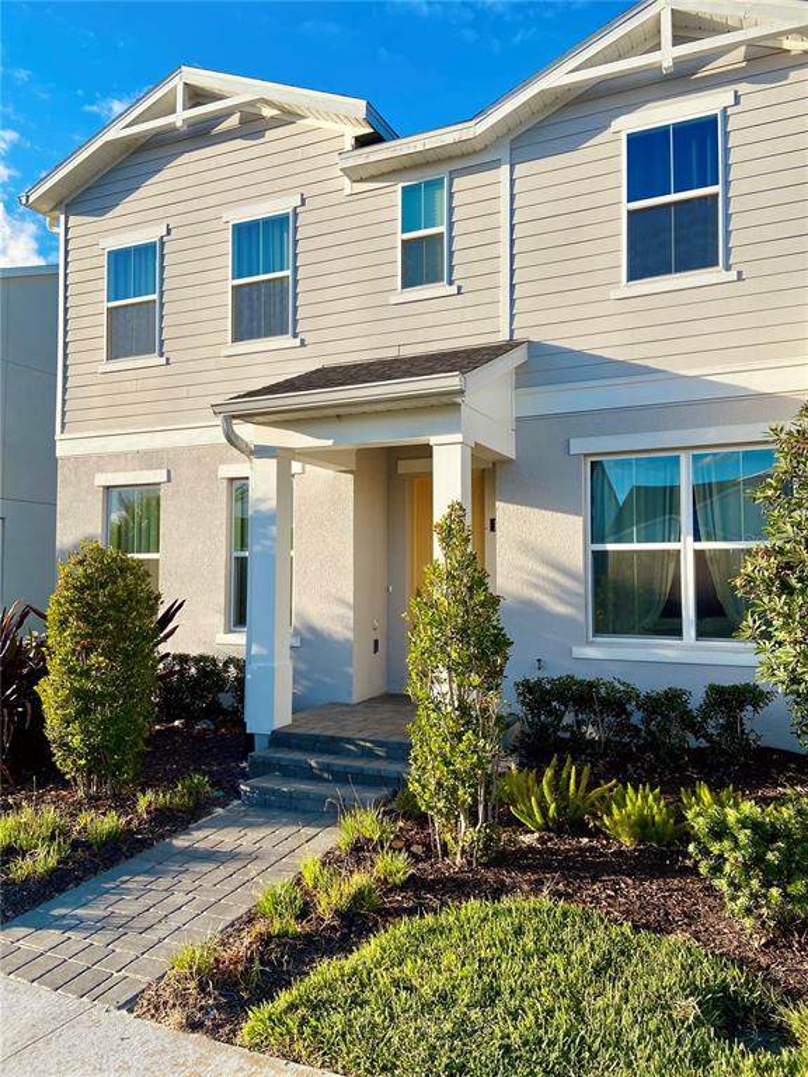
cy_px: 538
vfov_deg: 67.3
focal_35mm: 26
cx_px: 404
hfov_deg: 53.1
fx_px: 809
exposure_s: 1/1608
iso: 32
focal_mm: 4.25
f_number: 1.8
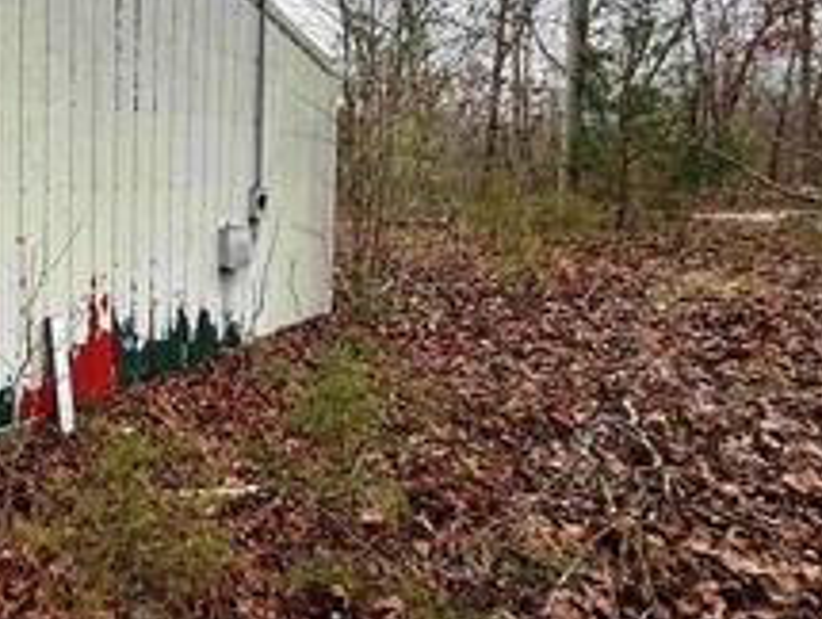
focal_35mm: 26
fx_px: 618
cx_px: 76
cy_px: 195
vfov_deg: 52.0
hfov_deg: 57.4
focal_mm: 2.22
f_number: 2.2
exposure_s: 1/217
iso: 50
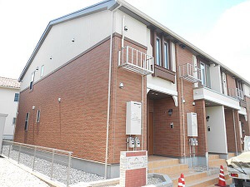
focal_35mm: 26
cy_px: 94
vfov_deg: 53.1
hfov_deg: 67.3
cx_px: 125
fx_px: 188
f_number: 3.4
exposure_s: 1/250
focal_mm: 4.7
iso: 80
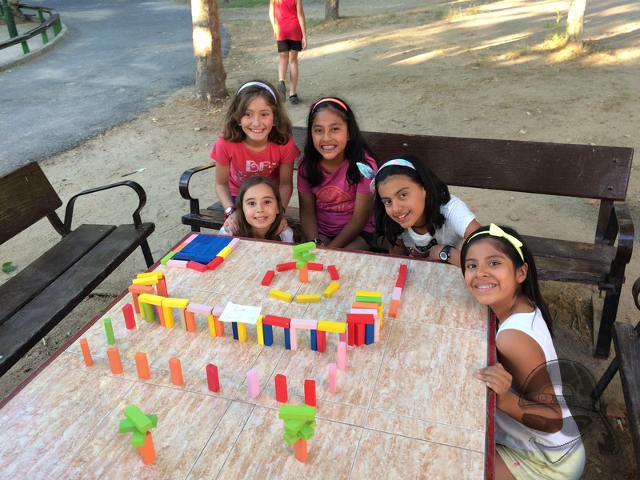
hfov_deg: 61.7
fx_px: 536
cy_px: 240
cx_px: 320
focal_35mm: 29
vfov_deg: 48.2
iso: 50
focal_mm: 4.15
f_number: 2.2
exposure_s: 1/50
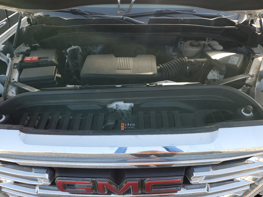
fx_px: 198
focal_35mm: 26
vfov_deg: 53.1
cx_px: 132
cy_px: 98
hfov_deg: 67.3
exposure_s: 1/500
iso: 50
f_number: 1.5
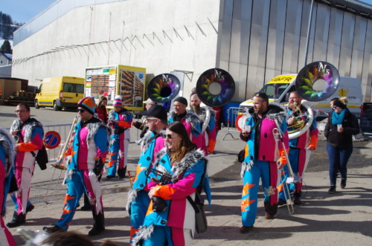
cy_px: 123
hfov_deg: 46.5
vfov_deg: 31.7
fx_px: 433
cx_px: 186
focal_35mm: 42
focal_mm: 28
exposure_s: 1/160
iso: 100
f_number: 11
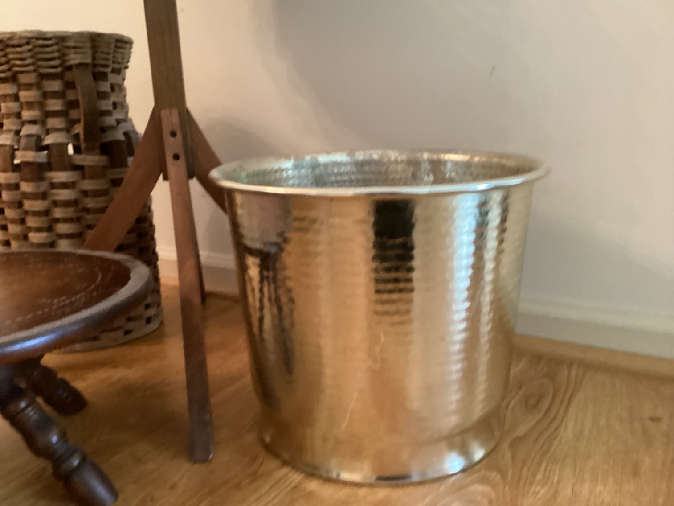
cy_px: 253
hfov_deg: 58.3
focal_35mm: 31
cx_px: 337
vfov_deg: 45.4
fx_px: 604
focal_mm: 3.3
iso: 640
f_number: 2.4
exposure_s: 1/25
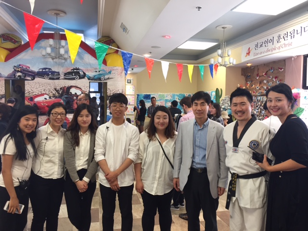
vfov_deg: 48.2
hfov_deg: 61.7
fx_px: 258
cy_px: 116
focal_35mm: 29
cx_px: 154
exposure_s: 1/30
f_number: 2.2
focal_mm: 4.15
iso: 80
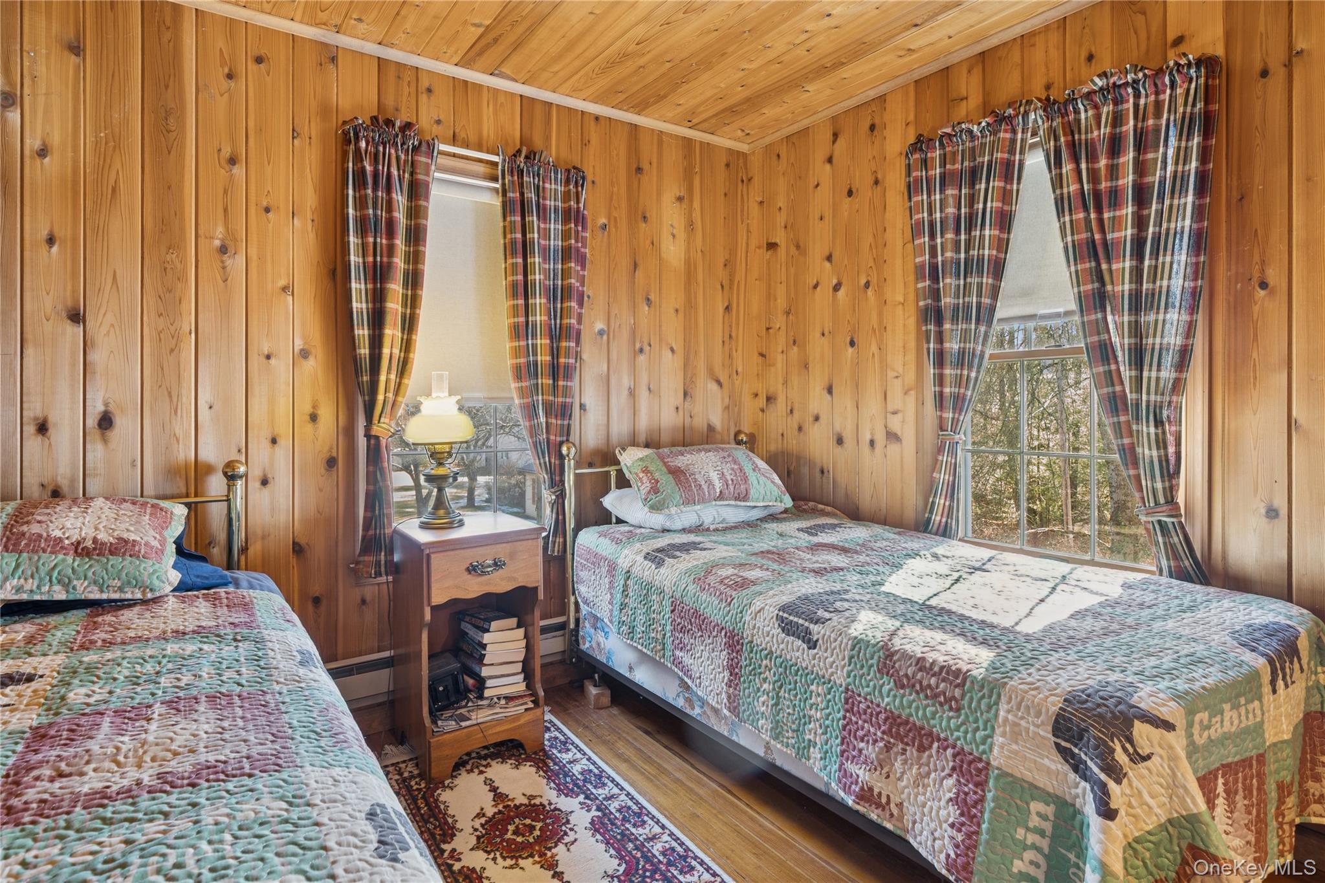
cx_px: 662
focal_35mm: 17
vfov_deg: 70.4
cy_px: 442
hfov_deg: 93.3
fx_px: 626
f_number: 8
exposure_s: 1/1.25
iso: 200
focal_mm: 17
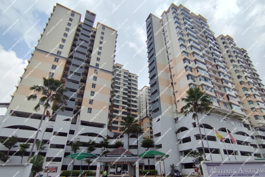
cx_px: 135
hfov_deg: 93.3
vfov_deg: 70.3
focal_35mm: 17
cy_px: 96
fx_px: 125
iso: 50
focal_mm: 1.65
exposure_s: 1/2683
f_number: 2.2
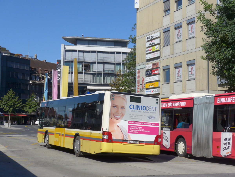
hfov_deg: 29.4
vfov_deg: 22.3
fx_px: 448
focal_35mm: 66
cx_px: 118
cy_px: 88
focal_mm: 13.4
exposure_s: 1/1600
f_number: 3.9
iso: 80
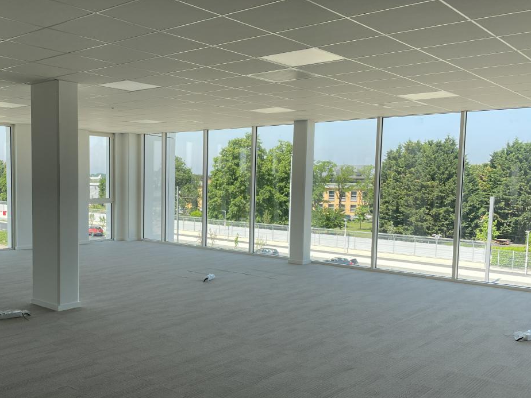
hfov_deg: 50.6
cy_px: 229
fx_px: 552
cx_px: 187
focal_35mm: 36
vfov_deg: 39.6
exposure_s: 1/818
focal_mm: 4.2
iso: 32
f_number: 1.6
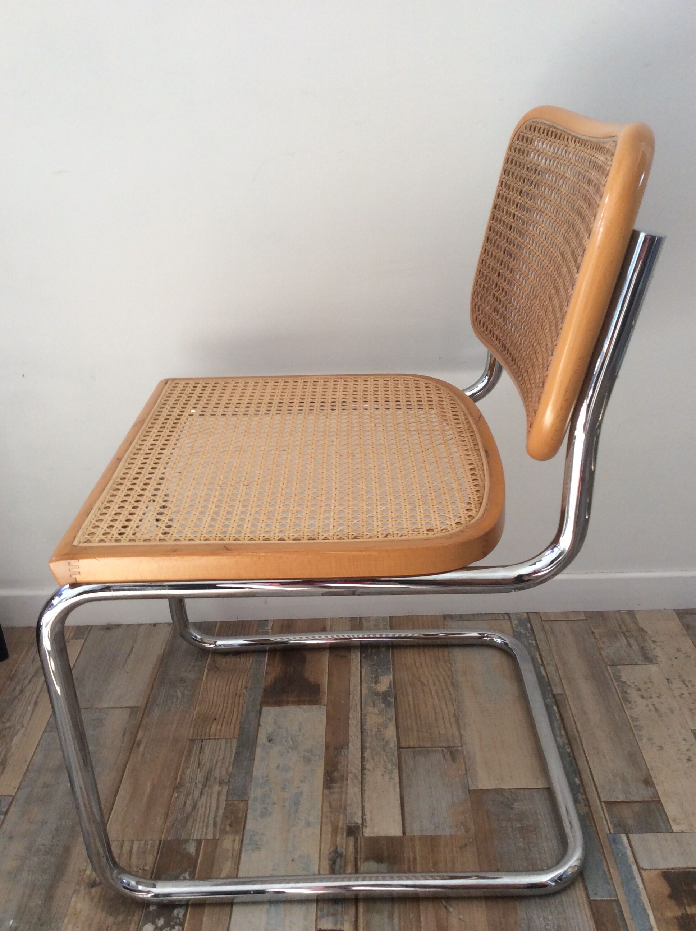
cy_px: 466
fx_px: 860
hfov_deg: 44.1
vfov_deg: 56.9
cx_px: 348
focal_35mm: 32
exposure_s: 1/33
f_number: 2.4
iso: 40
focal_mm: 3.3
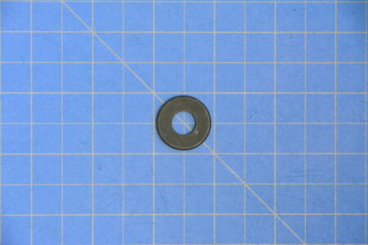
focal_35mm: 300
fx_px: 3066
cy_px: 122
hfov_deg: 6.9
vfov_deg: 4.6
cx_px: 184
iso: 6400
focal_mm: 200
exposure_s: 1/8
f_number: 8
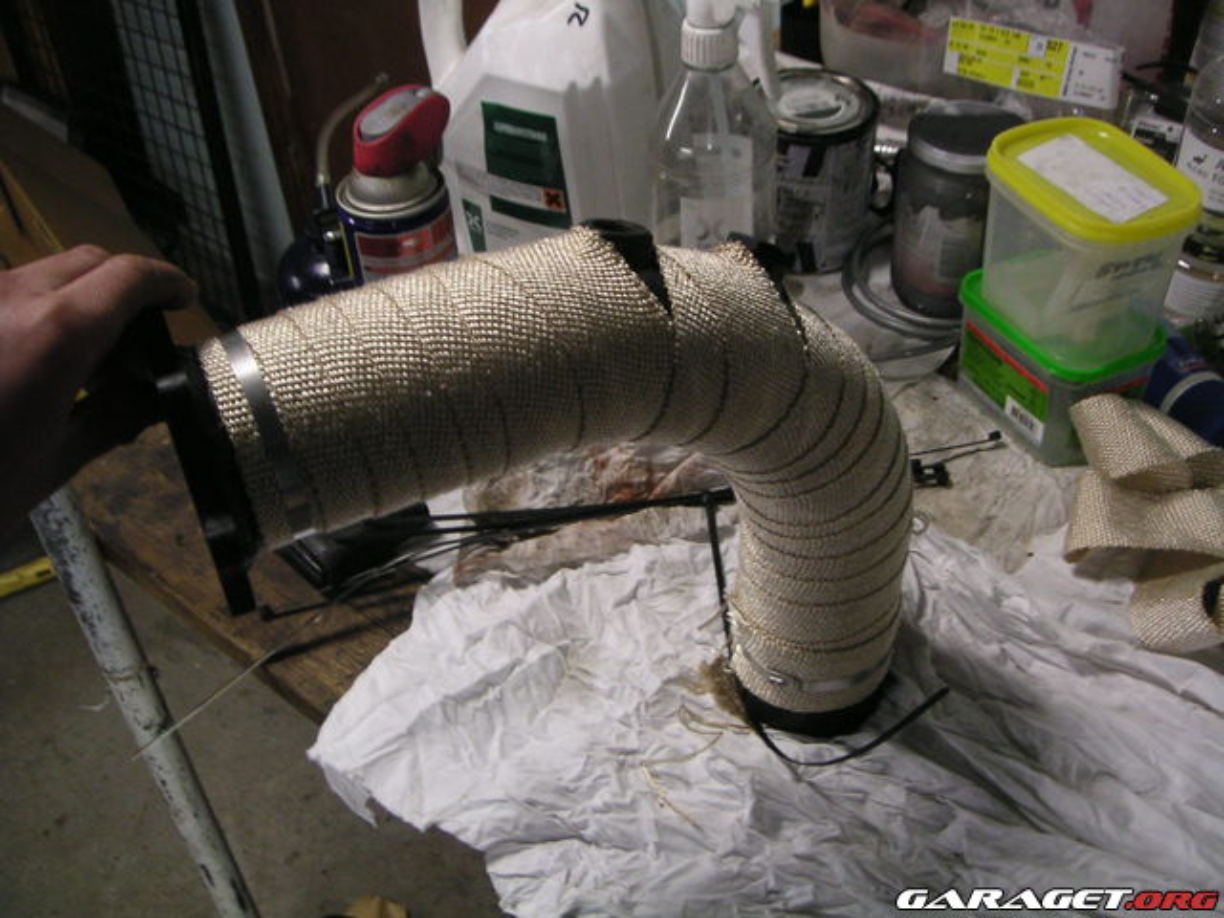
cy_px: 459
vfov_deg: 37.7
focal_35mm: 38
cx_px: 612
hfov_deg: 49.0
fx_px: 1344
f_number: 2.8
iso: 100
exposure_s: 1/20
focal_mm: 6
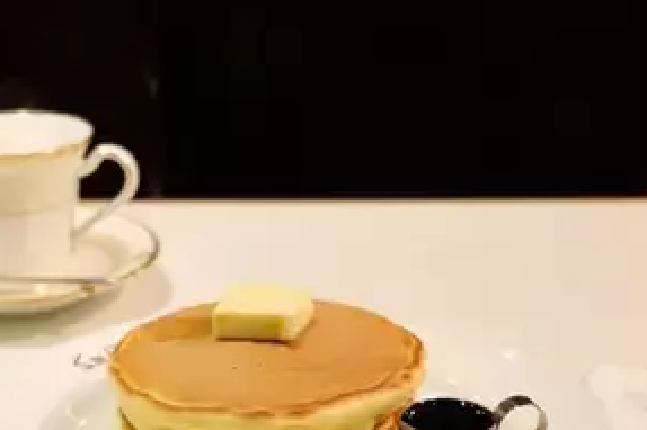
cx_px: 149
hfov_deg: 29.5
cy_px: 297
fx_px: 1203
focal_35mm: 67
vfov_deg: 20.2
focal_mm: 21.4
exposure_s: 1/60
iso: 800
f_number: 3.2
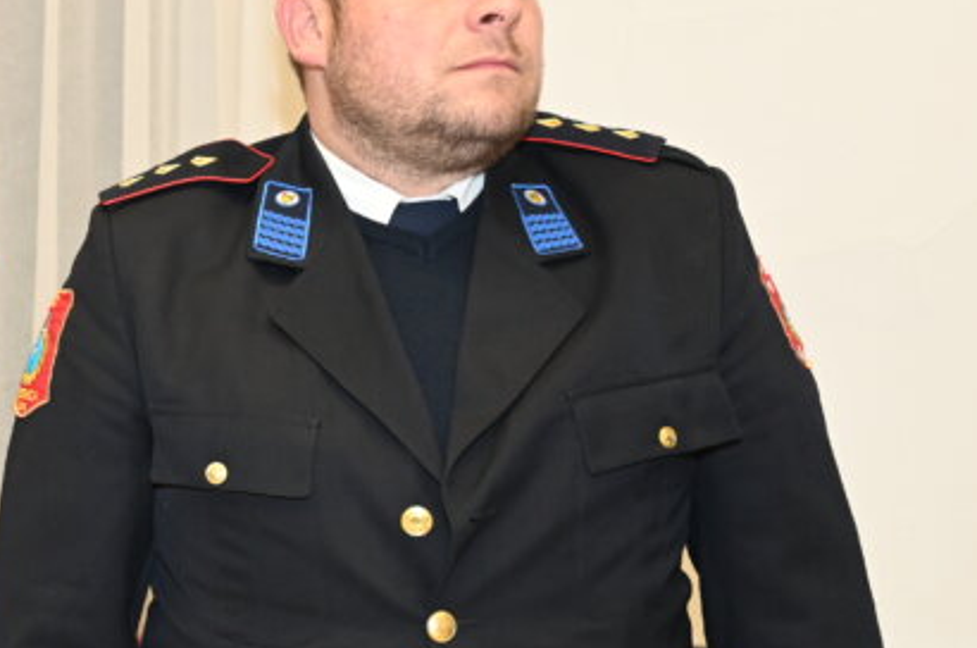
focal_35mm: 85
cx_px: -133
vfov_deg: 16.0
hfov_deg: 22.4
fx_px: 2303
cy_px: 456
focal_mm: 34
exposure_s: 1/60
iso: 1600
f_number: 4.8
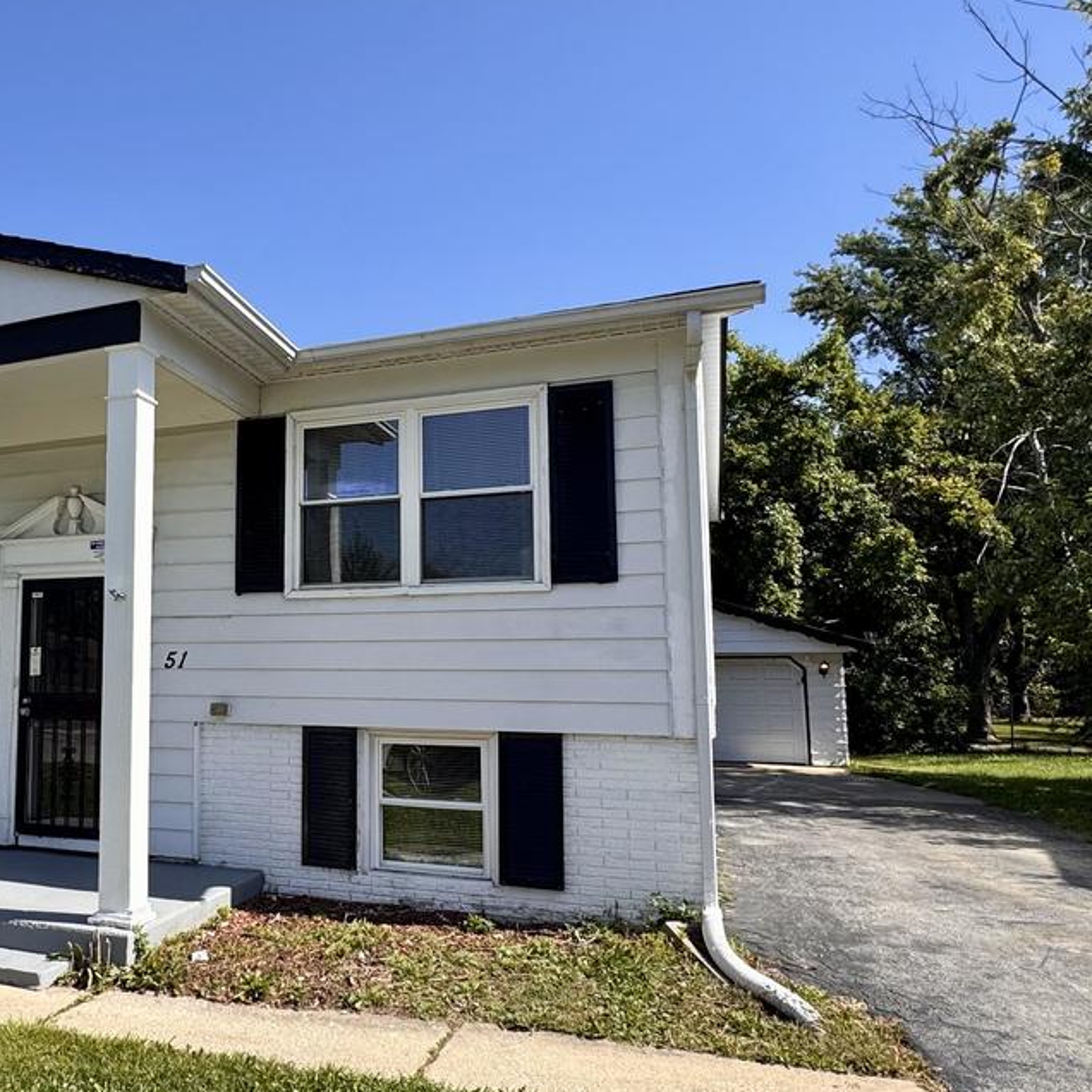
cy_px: 582
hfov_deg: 54.0
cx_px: 242
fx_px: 999
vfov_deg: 57.3
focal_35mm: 28
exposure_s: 1/1178
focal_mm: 2.22
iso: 40
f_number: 2.2
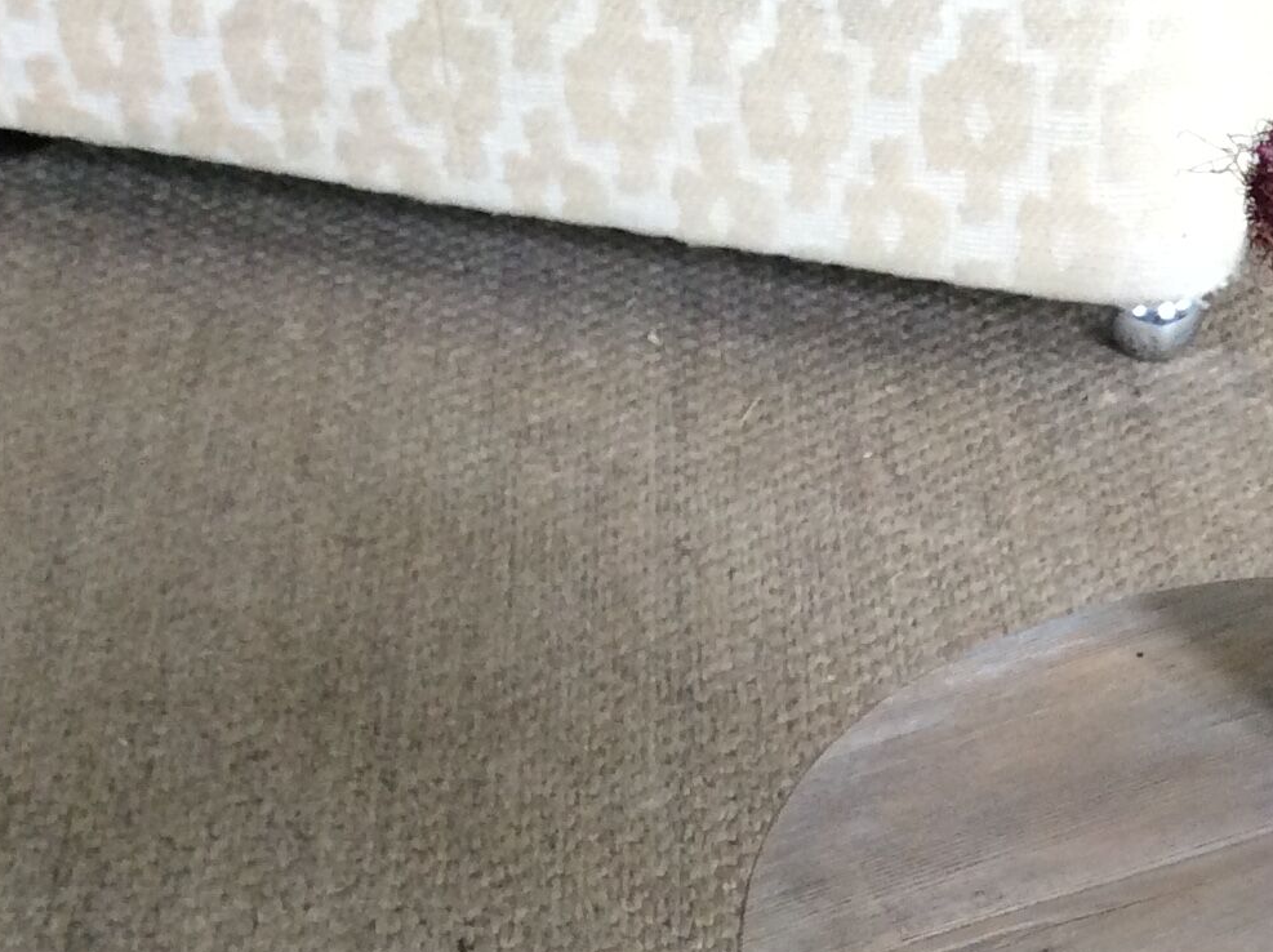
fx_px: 3086
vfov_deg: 16.8
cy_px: 1144
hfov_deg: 22.5
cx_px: 1243
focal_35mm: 84
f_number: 2.4
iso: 100
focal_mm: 3.3
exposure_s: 1/25
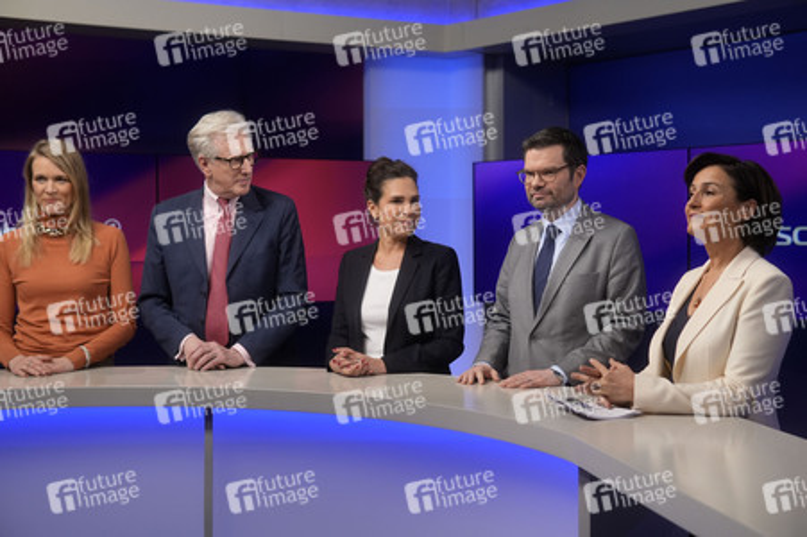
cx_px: 404
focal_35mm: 45
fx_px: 1008
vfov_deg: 29.8
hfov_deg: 43.6
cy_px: 268
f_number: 2.2
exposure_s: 1/320
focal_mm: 30
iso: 640
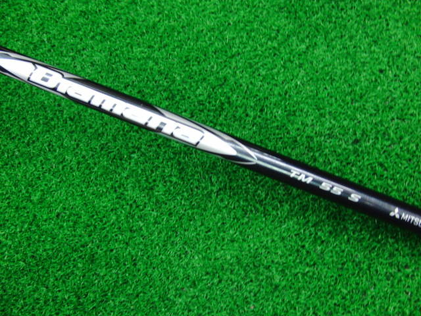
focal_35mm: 37
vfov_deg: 38.7
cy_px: 158
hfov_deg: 50.1
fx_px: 450
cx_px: 210
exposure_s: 1/30
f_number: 3.6
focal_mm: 6.42
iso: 400
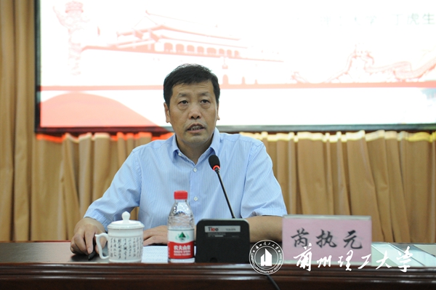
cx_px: 218
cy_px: 145
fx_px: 581
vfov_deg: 28.0
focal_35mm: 48
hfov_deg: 41.1
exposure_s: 1/50
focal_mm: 48
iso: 3200
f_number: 2.8
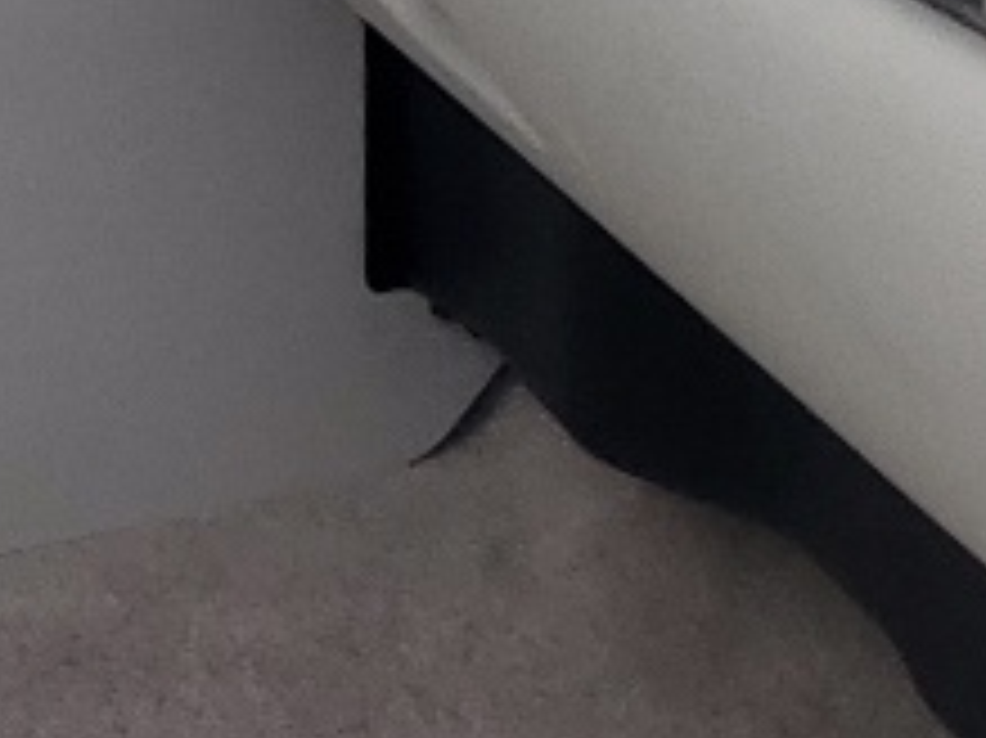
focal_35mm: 190
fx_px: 5409
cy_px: -441
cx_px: -981
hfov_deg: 9.7
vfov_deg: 7.6
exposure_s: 1/714
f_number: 1.5
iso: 50
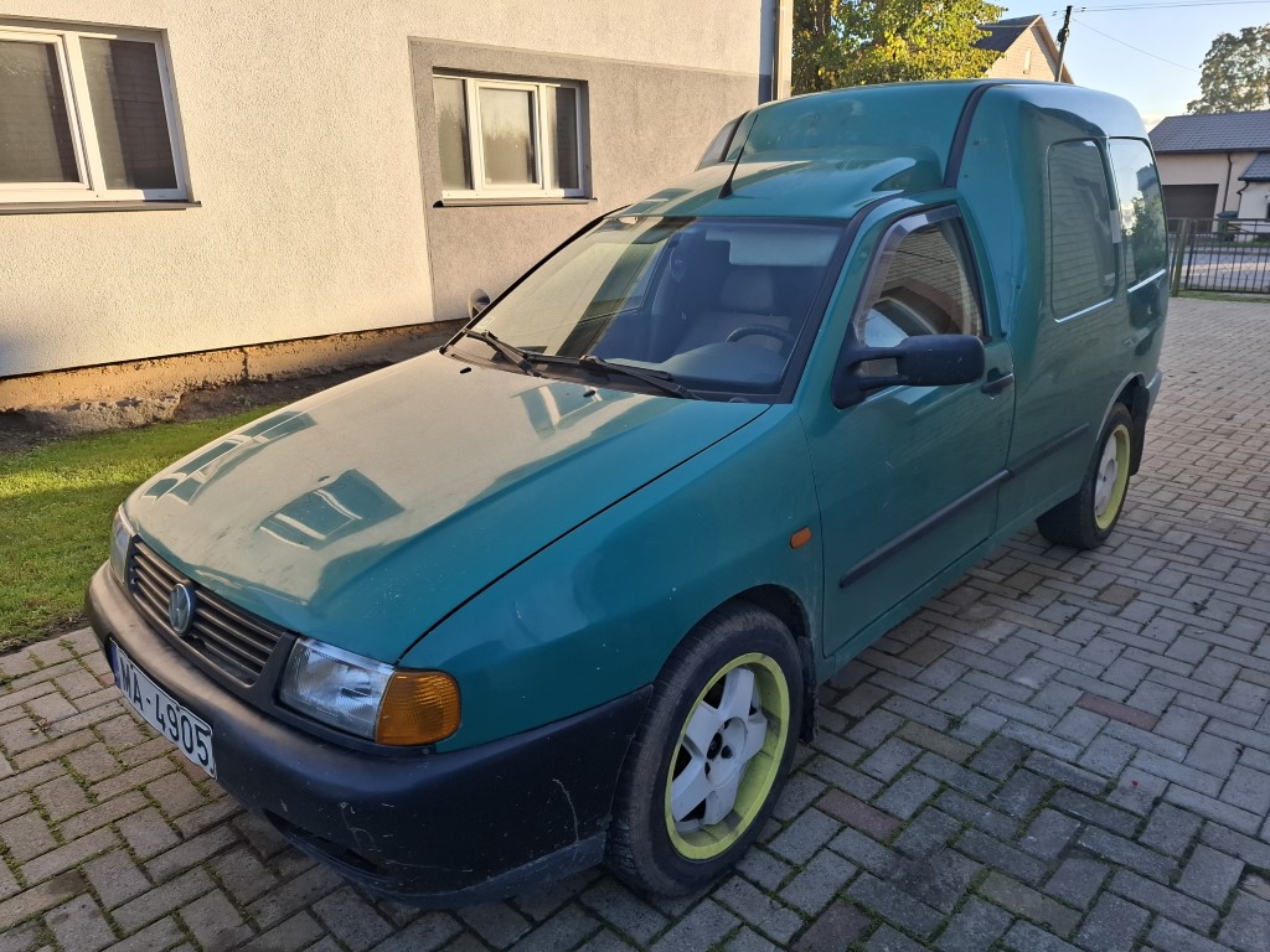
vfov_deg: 58.9
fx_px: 844
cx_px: 635
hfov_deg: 73.9
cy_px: 476
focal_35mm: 23
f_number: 1.8
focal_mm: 5.54
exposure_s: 1/414
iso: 50
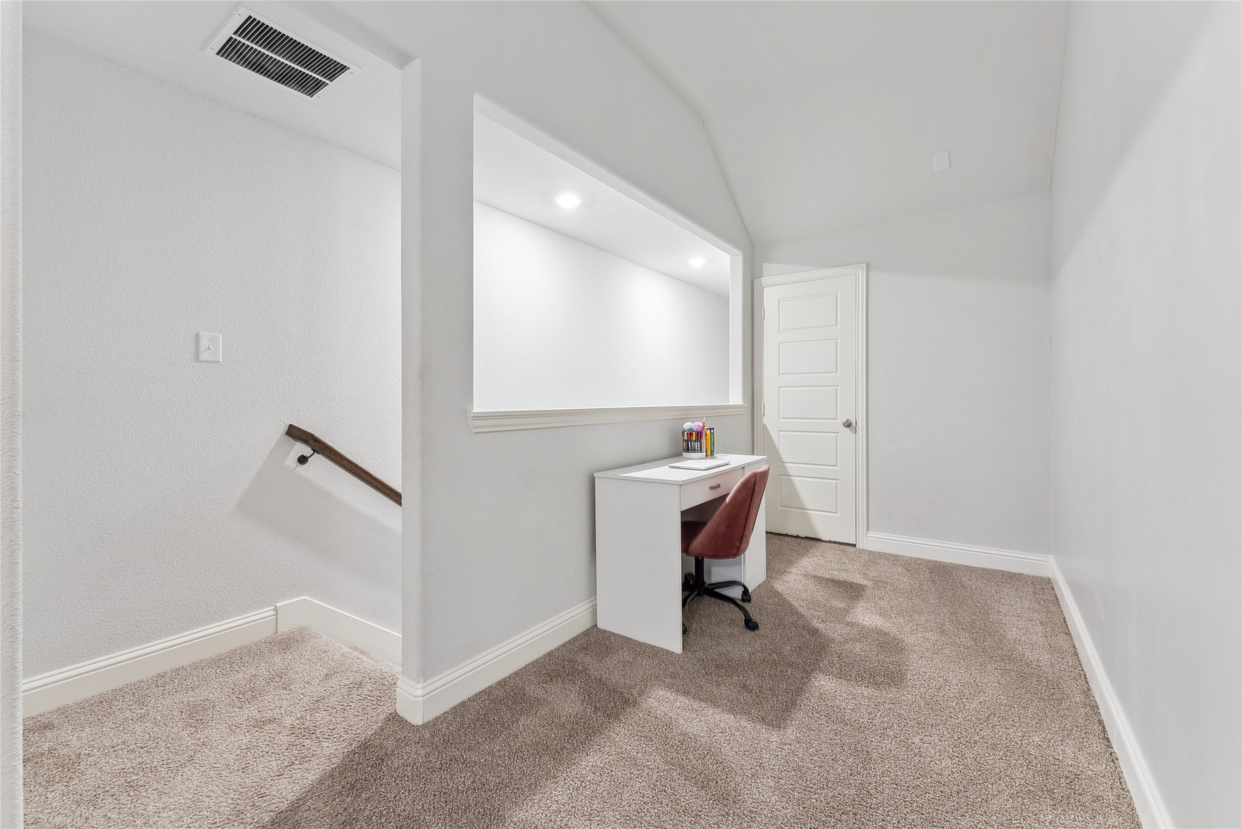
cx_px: 621
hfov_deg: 104.2
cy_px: 414
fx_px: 483
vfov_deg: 81.3
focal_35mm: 14
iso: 250
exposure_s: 1/2
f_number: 9
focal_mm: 14
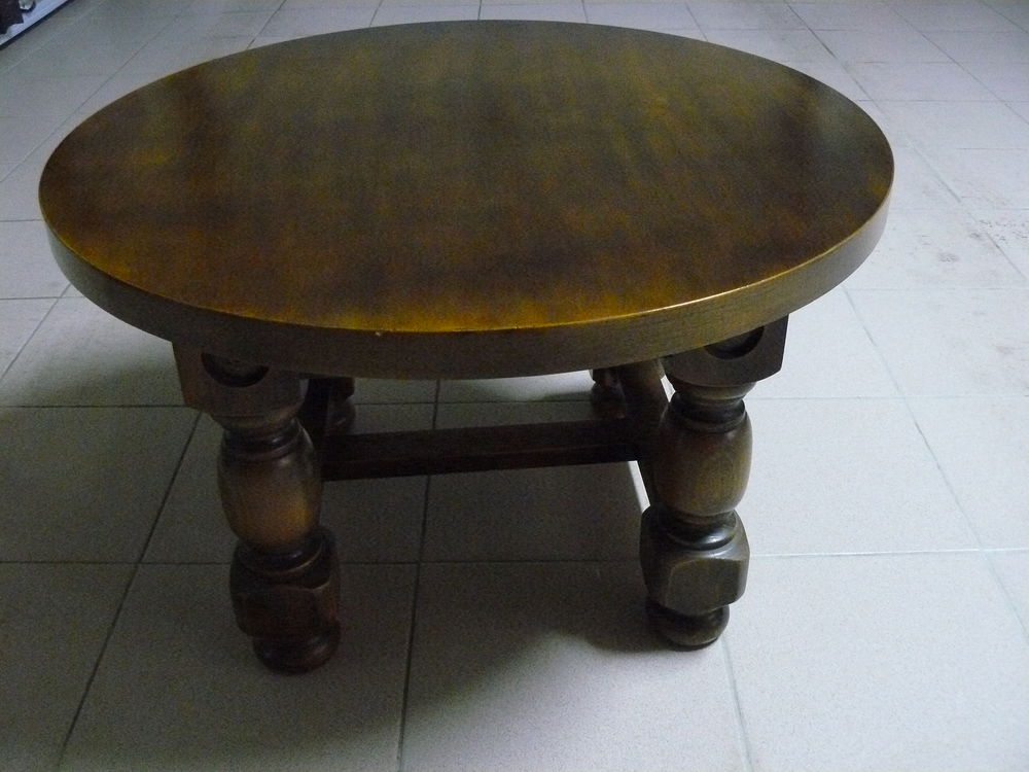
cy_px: 386
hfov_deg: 51.4
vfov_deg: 39.7
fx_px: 1070
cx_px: 514
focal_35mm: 36
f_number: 2.8
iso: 800
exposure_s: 1/13
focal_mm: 6
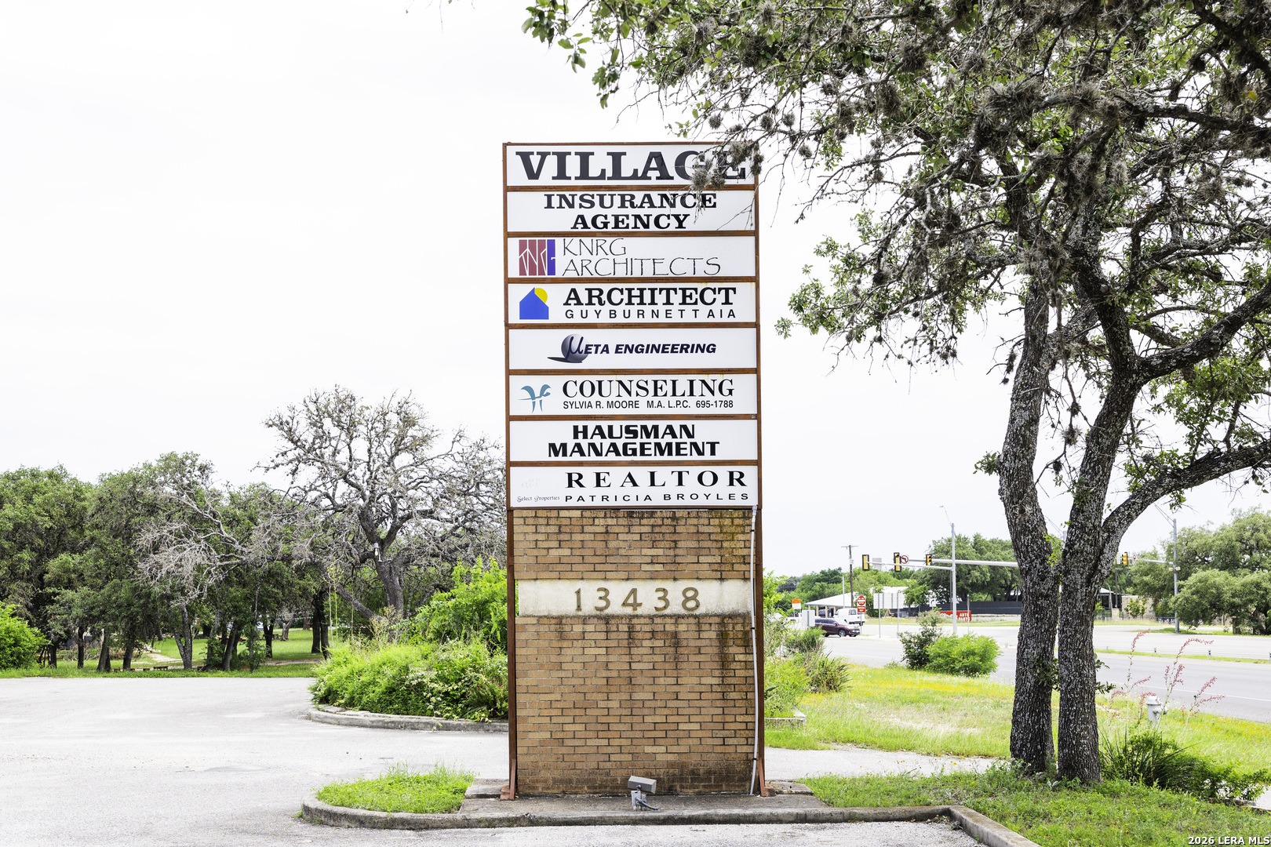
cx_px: 636
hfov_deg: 45.4
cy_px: 424
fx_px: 1518
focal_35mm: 43
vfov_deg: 31.2
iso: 250
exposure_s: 1/400
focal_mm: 43
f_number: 7.1
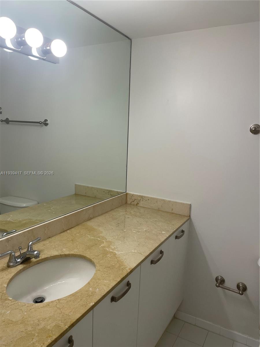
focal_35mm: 26
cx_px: 130
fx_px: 260
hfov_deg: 53.1
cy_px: 174
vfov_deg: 67.3
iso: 64
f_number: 1.6
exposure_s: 1/120
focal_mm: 4.2
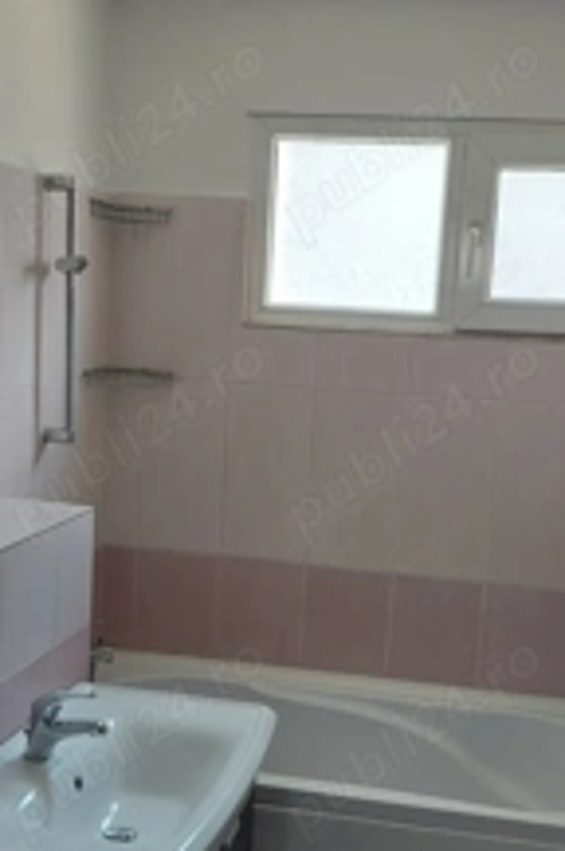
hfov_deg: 28.0
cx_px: 275
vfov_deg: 41.0
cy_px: 502
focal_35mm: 48
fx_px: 1134
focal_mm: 5.23
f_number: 1.8
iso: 64
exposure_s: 1/50
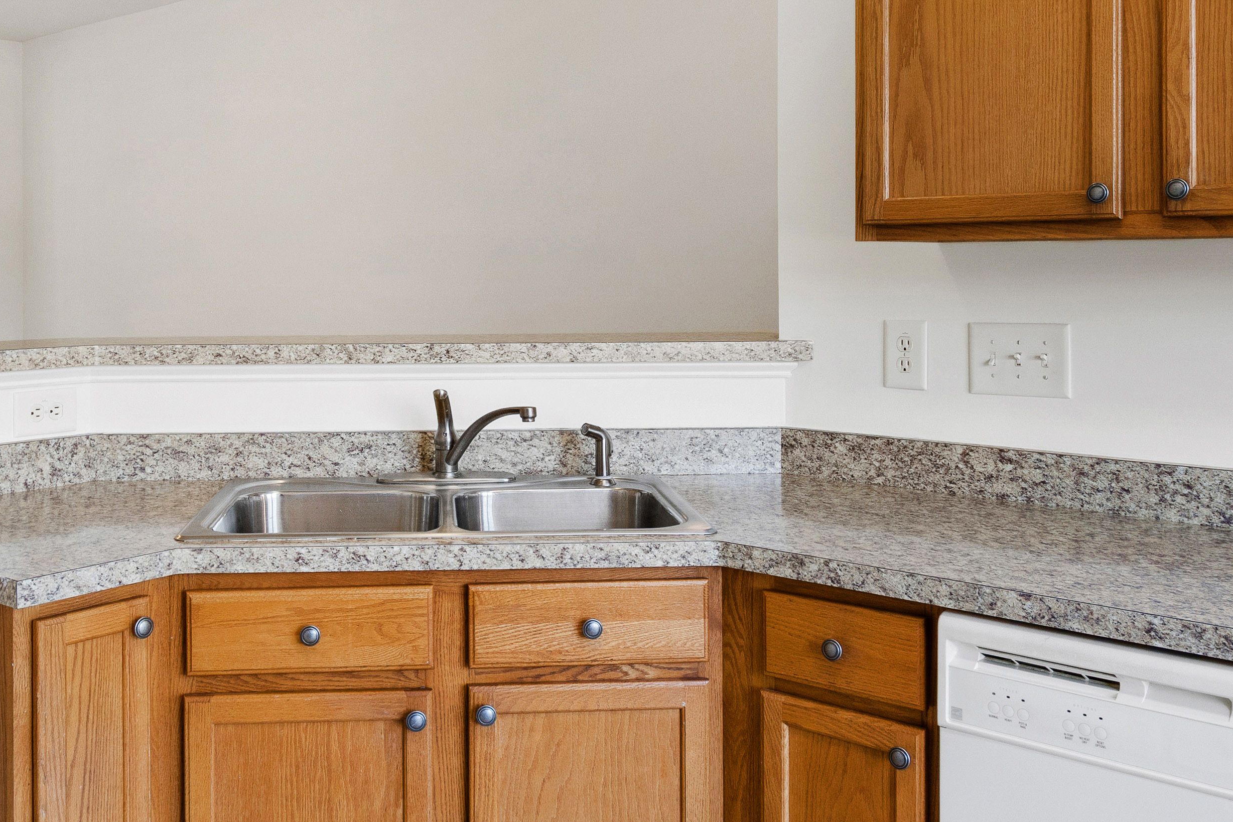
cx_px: 520
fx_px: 1271
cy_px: 255
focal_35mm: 37
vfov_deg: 35.4
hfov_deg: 51.5
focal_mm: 11
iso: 100
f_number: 8
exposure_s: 1/6
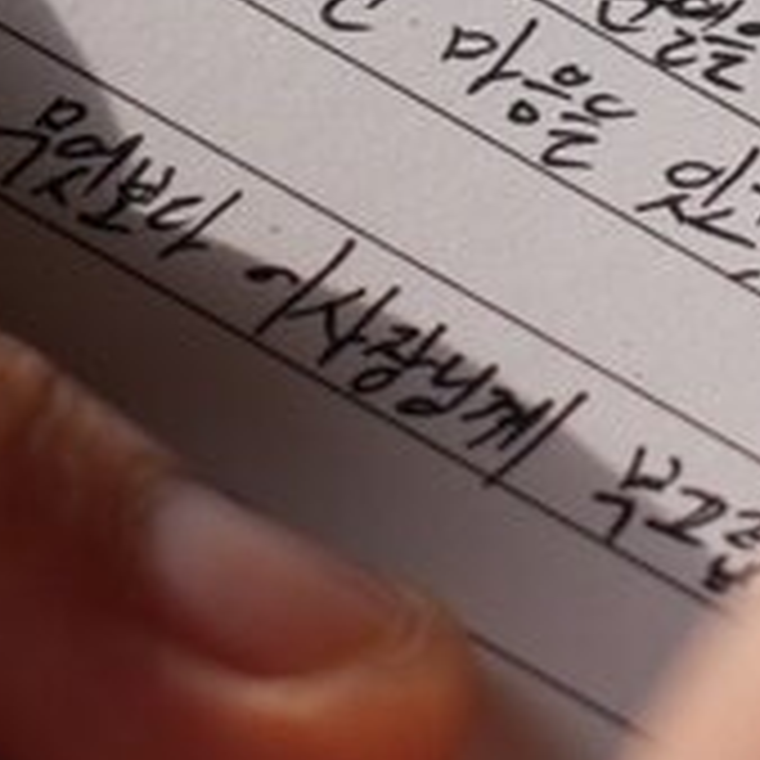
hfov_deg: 2.3
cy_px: -322
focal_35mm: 739
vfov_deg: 2.4
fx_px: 18356
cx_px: 2428
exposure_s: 1/320
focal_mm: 105
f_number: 4.5
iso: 80
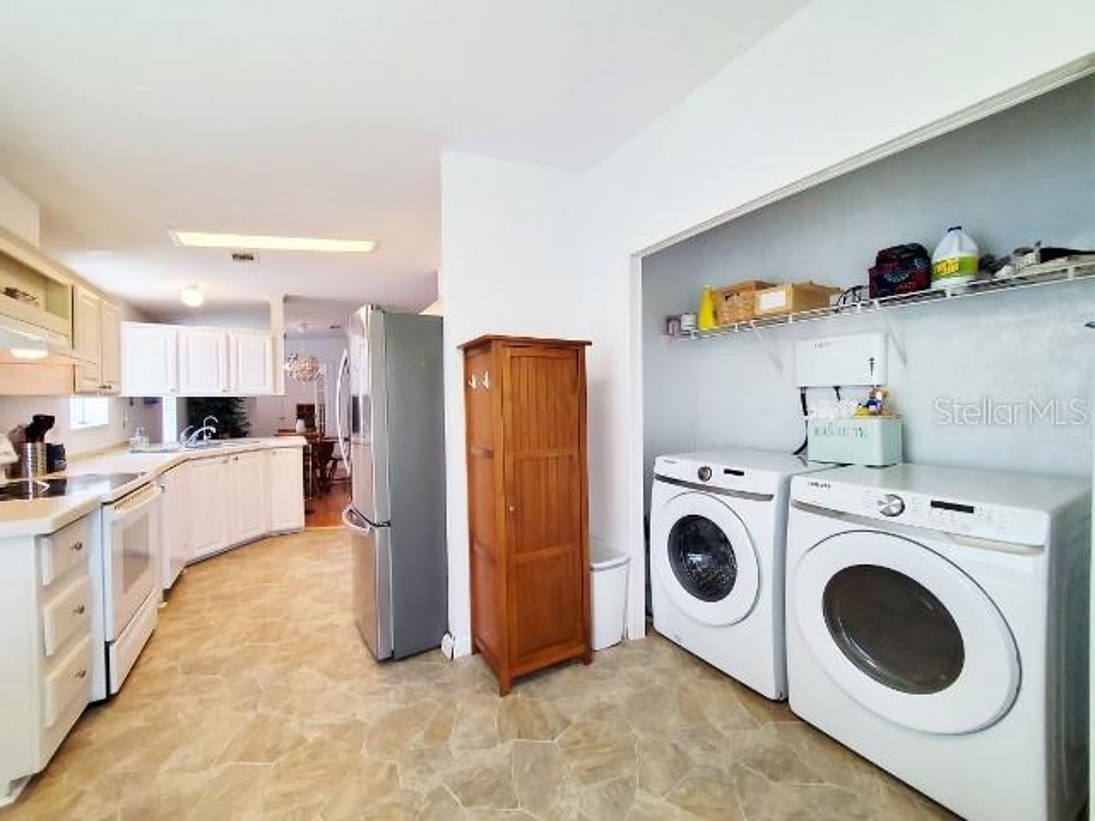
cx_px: 548
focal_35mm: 13
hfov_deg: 106.2
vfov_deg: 89.9
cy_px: 410
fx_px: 411
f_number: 2.2
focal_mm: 1.8
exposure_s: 1/60
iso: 160
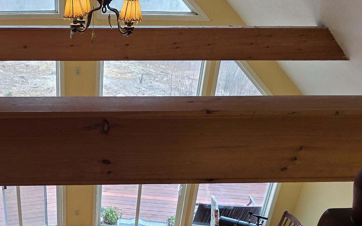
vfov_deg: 36.9
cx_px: 79
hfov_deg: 53.4
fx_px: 335
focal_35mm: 34
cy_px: 148
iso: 125
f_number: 1.9
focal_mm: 2.2
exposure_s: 1/120
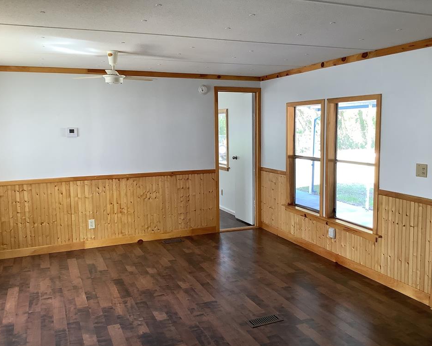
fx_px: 422
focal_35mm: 33
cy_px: 176
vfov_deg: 44.5
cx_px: 233
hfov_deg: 54.2
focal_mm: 3.3
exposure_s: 1/60
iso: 64
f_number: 2.4
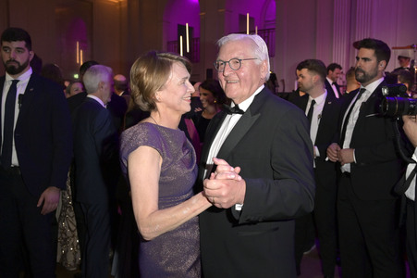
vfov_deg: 42.3
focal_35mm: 31
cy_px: 139
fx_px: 359
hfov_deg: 60.3
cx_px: 208
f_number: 5
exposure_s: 1/250
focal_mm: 31
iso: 3200
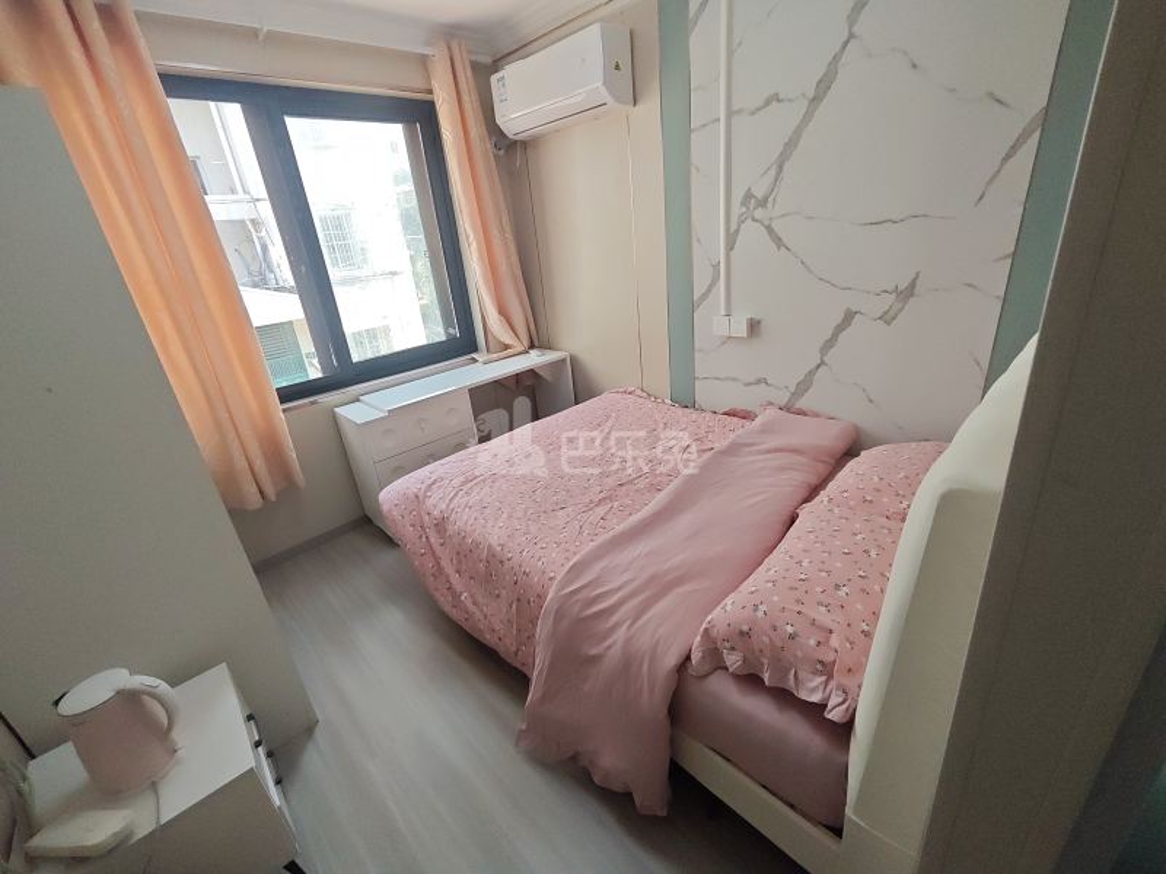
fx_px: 505
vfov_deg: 81.7
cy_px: 437
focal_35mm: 15
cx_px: 583
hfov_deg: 98.2
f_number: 2.2
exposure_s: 1/65.9
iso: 64
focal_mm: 1.91
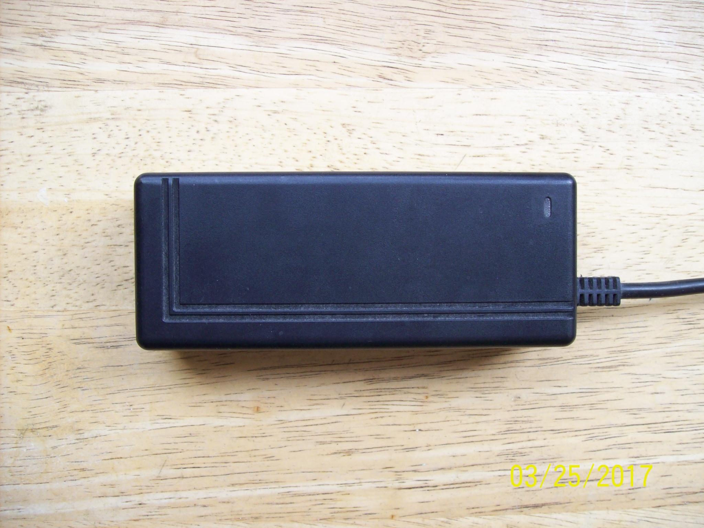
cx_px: 352
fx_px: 732
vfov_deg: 39.7
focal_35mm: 36
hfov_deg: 51.4
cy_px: 264
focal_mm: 6
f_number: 2.7
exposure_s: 1/64
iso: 80
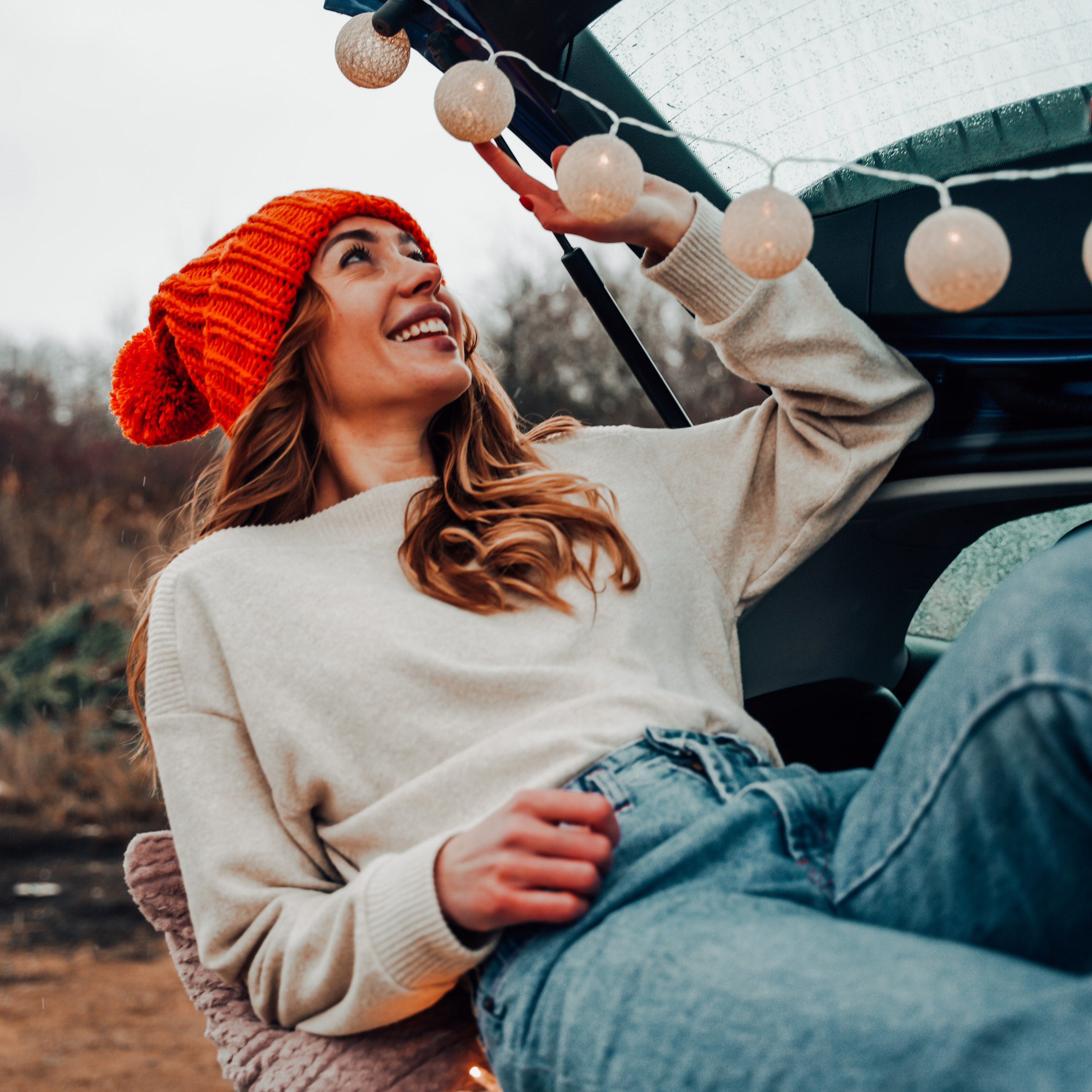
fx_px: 2102
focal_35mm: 59
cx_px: 551
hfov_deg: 29.1
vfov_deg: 29.0
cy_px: 422
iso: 100
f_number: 3.2
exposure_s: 1/100
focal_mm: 45.7
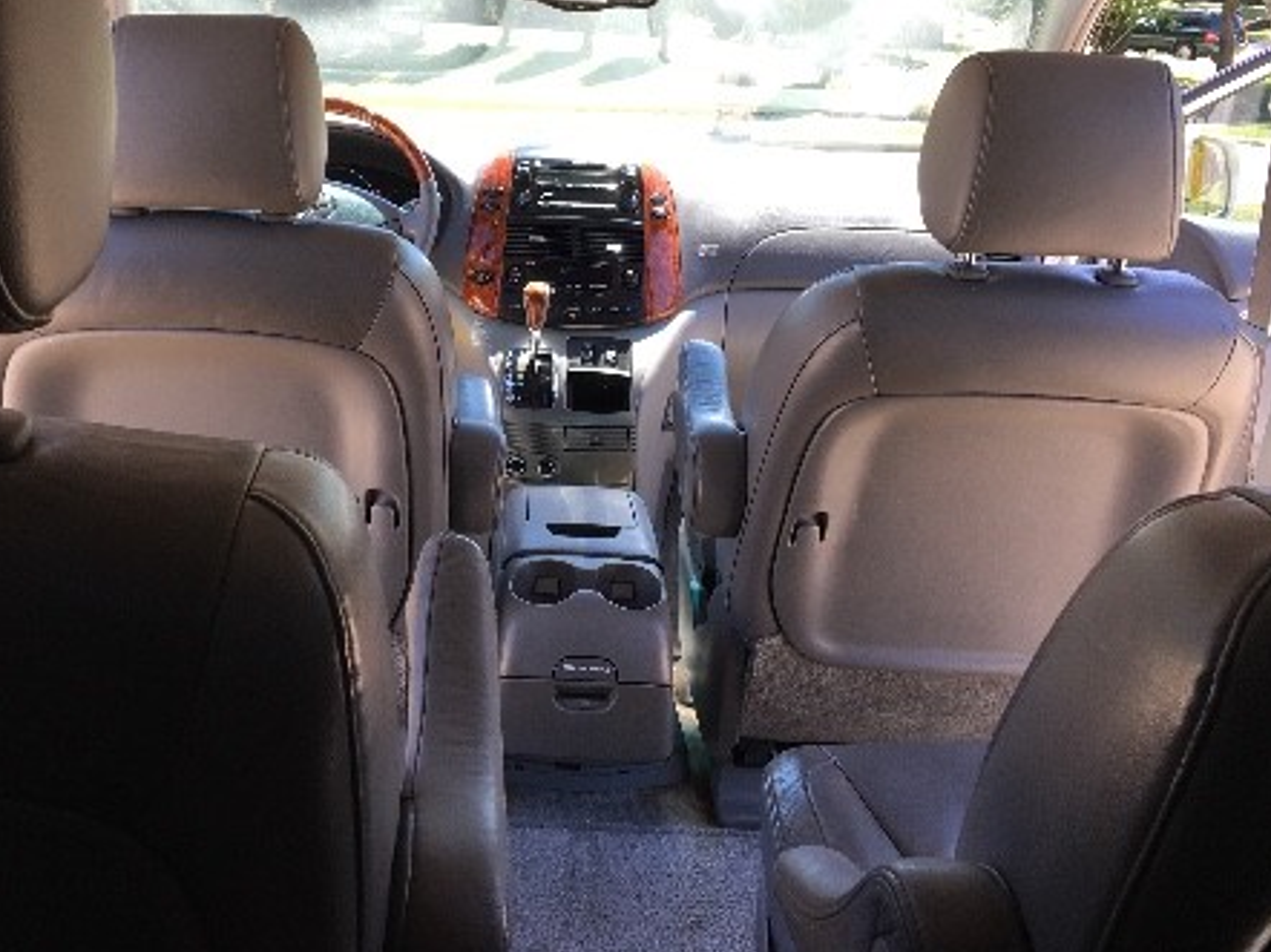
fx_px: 1541
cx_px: 529
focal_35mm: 42
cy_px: 296
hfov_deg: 44.7
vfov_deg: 33.9
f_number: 2.2
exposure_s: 1/125
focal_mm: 4.15
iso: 25
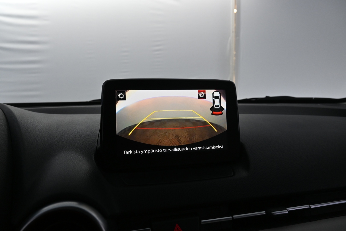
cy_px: 116
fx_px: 231
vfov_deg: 53.1
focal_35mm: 24
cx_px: 173
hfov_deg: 73.7
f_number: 5
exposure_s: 1/80
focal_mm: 16
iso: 500
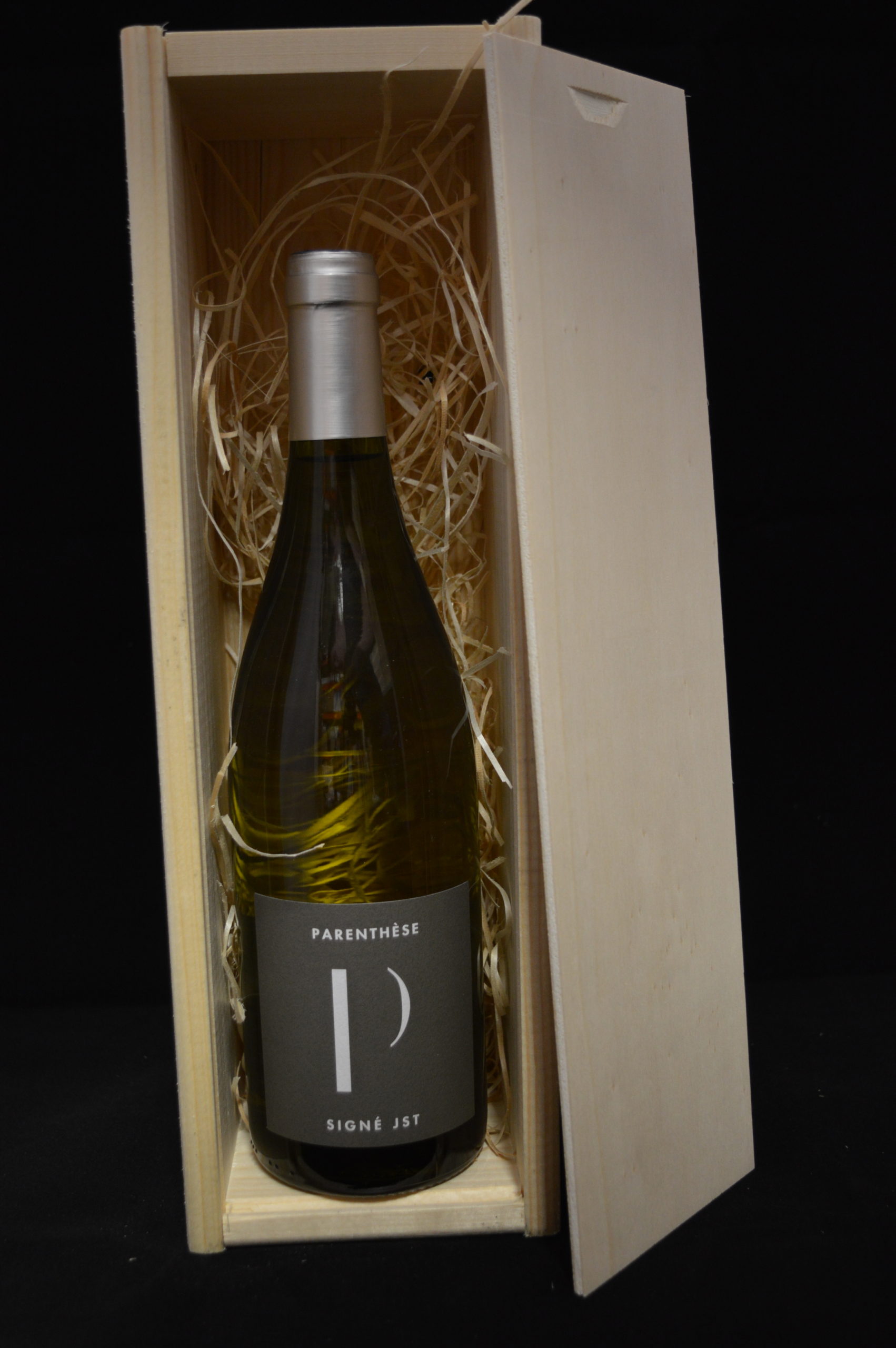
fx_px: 1571
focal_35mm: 42
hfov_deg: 31.8
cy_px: 674
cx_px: 448
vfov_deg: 46.4
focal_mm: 28
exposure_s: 1/15
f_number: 4.2
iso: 720
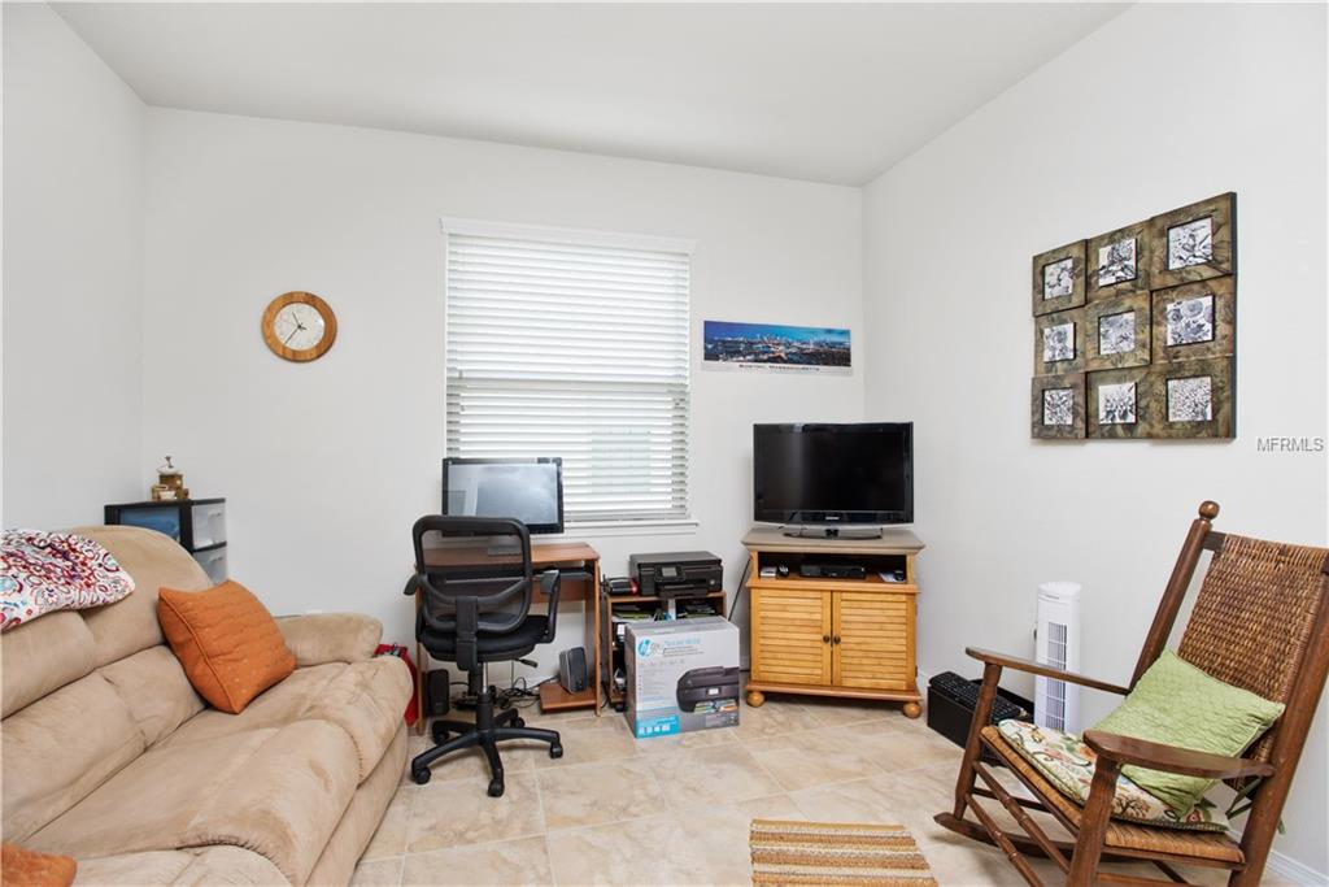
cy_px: 444
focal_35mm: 17
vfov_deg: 70.5
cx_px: 664
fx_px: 628
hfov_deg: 93.3
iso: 400
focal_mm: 17
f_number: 8
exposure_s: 1/50
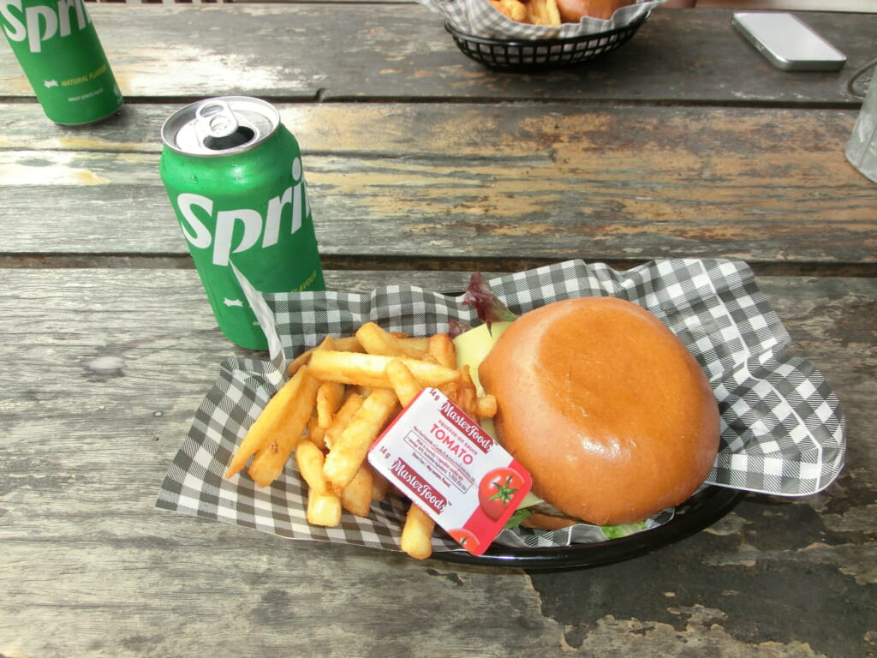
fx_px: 608
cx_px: 438
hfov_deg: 71.6
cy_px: 329
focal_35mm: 24
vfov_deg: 56.8
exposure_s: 1/320
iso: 100
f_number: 3
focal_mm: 4.24
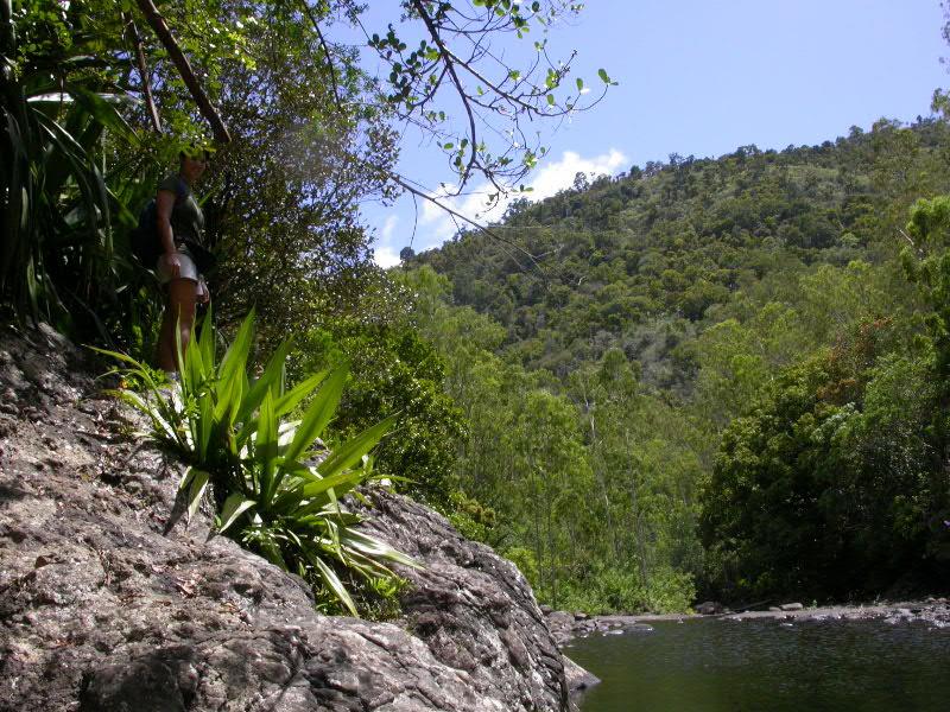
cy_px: 356
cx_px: 475
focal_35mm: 38
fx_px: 1043
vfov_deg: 37.7
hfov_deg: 49.0
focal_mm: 7.85
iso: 100
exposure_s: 1/357
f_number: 7.5
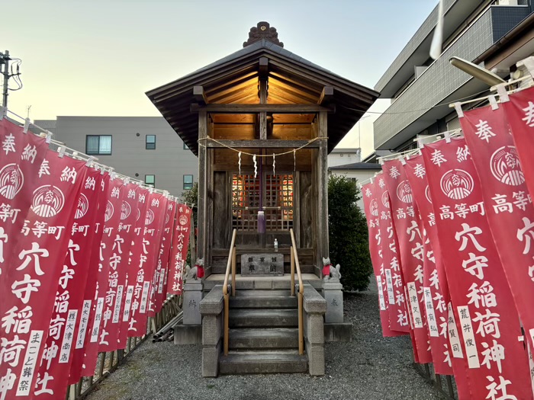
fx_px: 401
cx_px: 267
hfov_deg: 67.3
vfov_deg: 53.1
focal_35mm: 26
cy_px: 200
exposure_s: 1/50
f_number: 1.6
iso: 400
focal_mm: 5.96
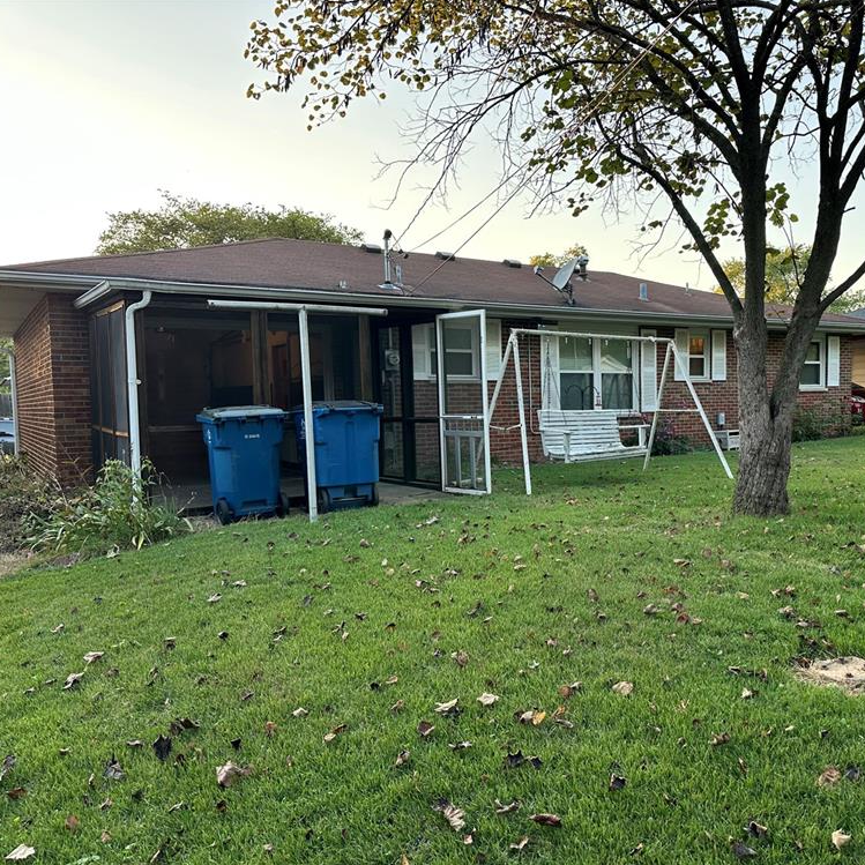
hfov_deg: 54.7
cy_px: 441
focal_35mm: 29
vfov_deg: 55.6
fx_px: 820
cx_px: 564
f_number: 1.78
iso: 80
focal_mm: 6.86
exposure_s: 1/264
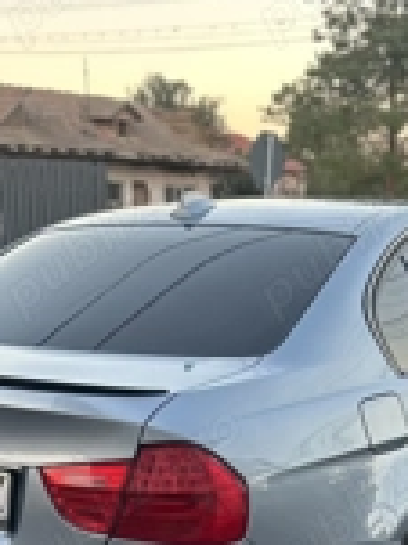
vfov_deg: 26.5
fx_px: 1086
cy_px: 559
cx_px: 249
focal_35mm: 69
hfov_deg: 21.2
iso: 64
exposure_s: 1/121
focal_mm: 5.7
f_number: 1.5
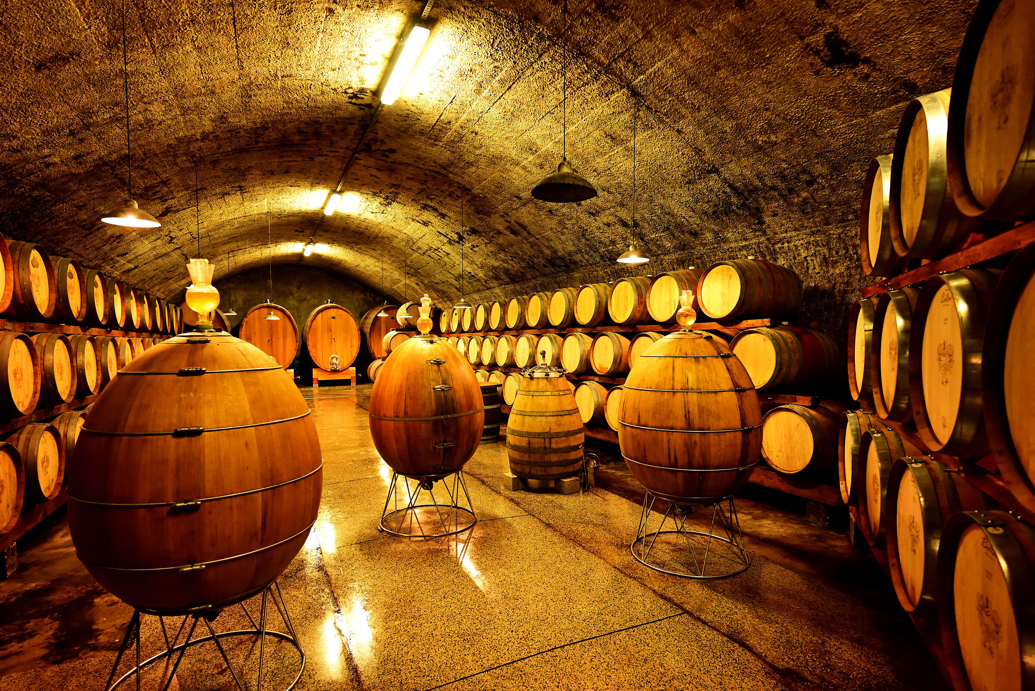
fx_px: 518
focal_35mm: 18
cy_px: 346
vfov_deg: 67.4
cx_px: 518
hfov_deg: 90.0
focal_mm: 18
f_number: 3.2
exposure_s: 1/15
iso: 640
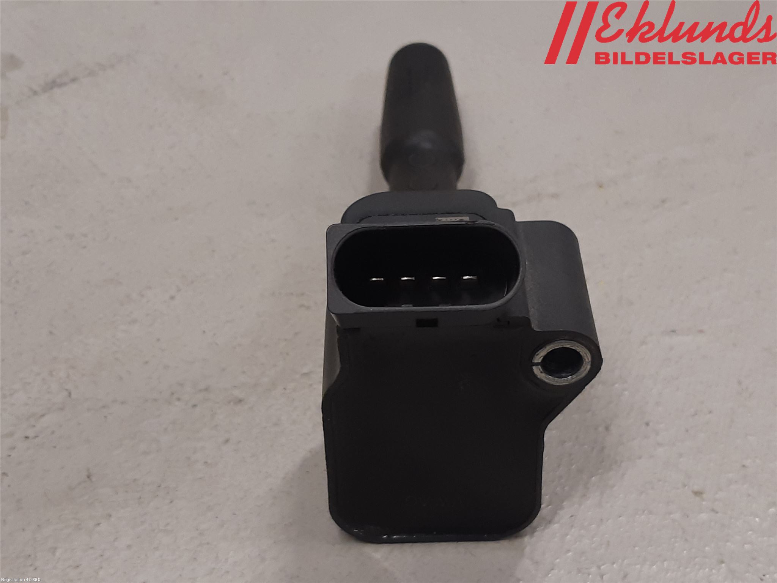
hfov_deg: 67.3
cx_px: 388
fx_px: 584
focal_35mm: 26
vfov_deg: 53.1
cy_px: 292
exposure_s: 1/50
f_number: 1.7
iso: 100
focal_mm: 3.93
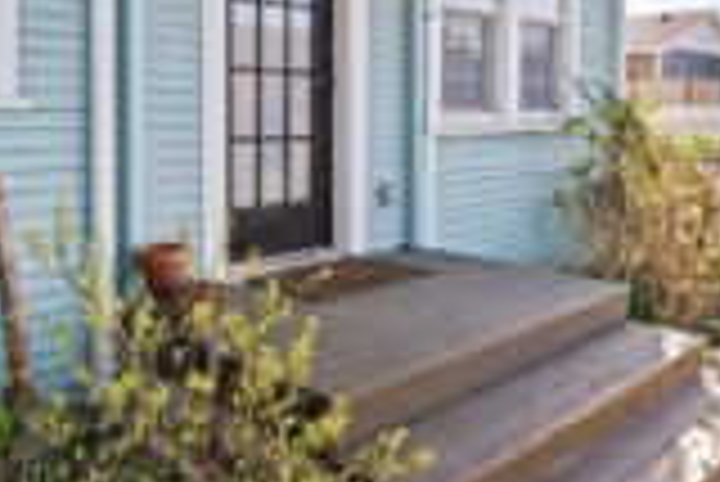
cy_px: 124
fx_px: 701
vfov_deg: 37.1
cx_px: 230
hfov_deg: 53.1
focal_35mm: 35
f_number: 9
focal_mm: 14
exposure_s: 1/60
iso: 400
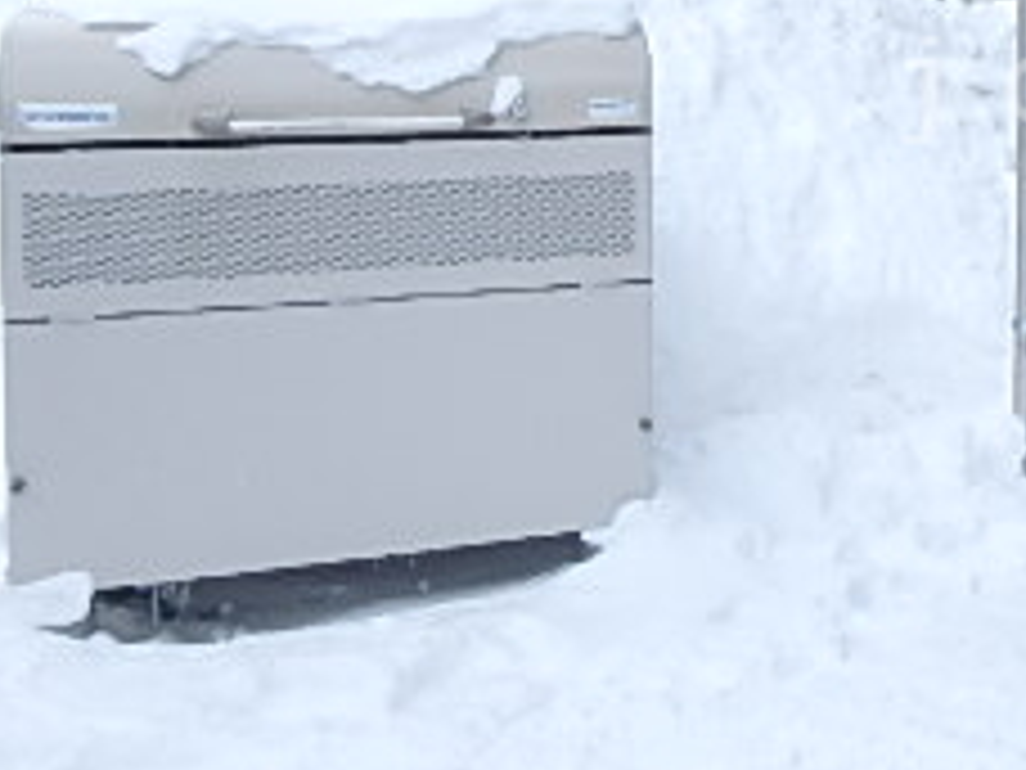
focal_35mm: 59
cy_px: 90
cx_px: 1210
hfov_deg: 28.7
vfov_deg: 24.2
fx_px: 1749
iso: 125
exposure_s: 1/320
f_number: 3.5
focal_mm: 3.7
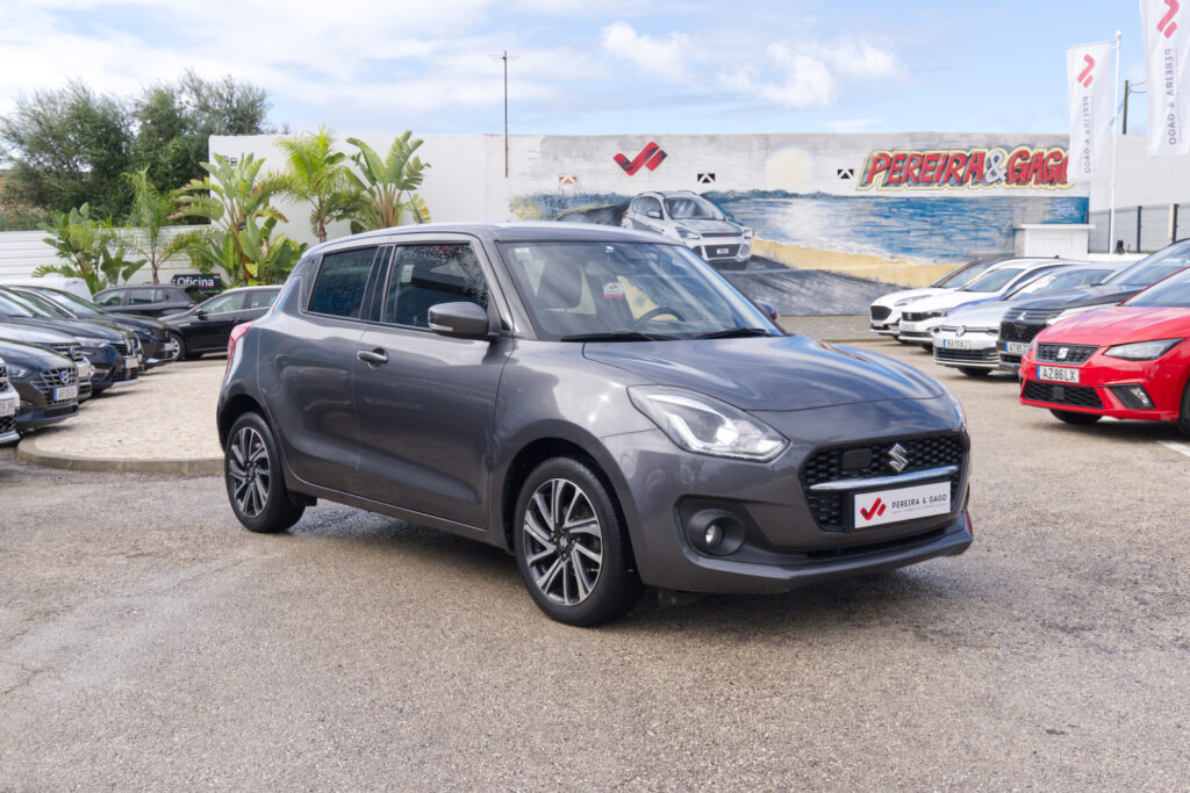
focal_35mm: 40
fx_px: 1322
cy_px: 396
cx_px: 595
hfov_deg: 48.5
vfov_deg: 33.4
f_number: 9
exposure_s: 1/160
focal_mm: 26.4
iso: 160
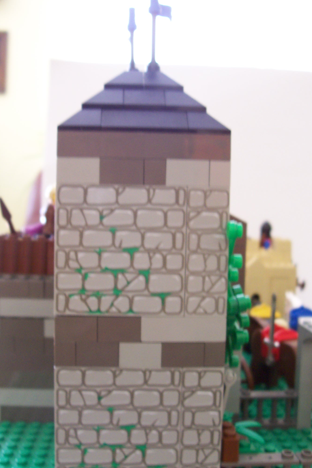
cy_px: 231
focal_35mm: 39
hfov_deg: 34.2
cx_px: 145
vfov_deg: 49.5
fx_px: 507
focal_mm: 5.6
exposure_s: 1/8
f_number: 2.8
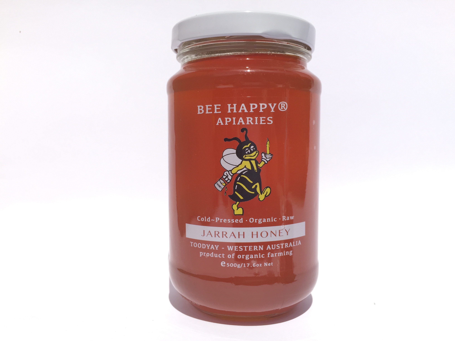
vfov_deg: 48.2
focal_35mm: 29
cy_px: 170
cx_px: 228
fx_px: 381
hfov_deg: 61.7
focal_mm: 4.15
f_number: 2.2
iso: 32
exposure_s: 1/2825
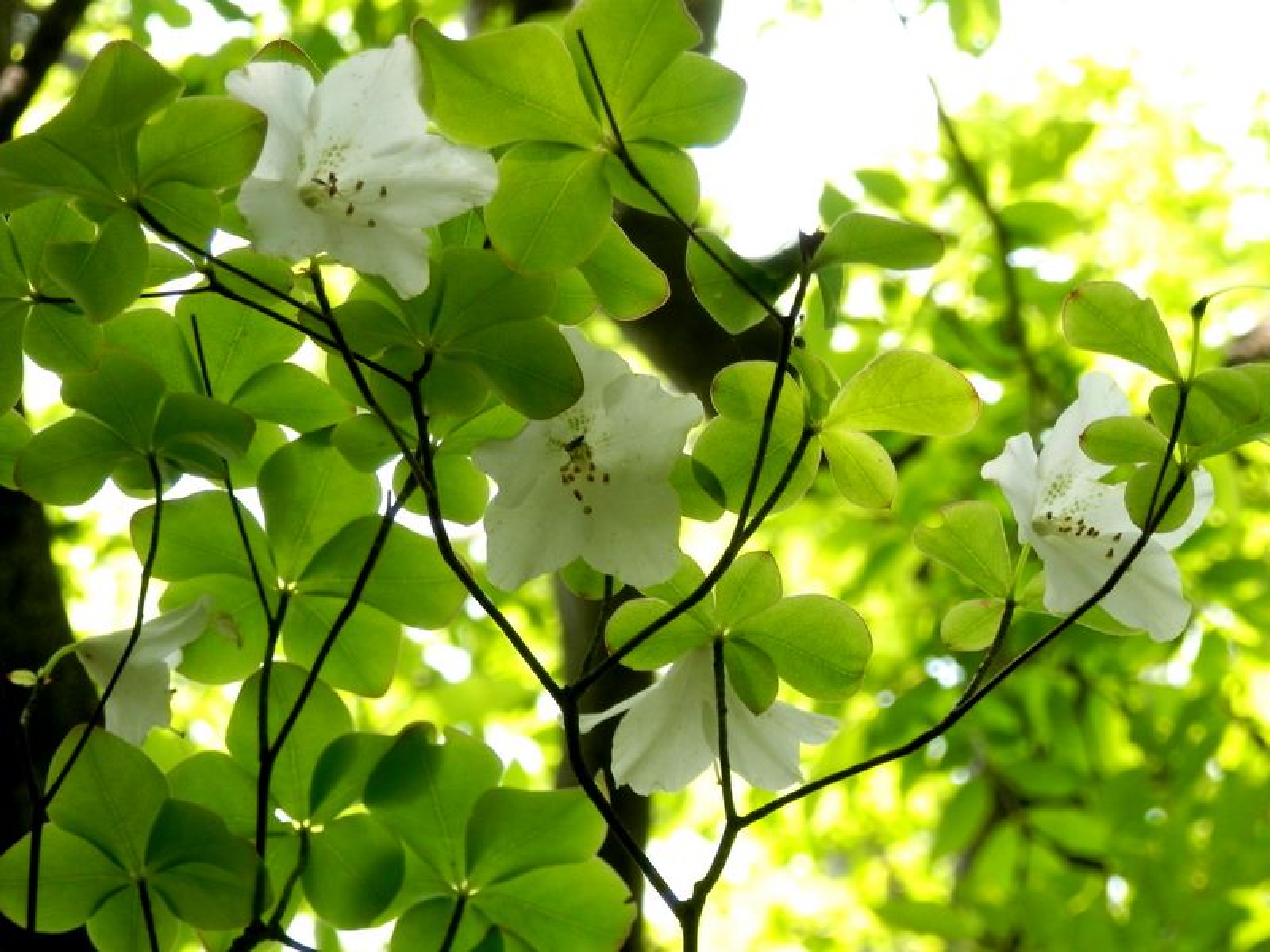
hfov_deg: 12.8
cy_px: 476
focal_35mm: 154
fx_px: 5650
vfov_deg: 9.6
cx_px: 635
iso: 200
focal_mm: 27.5
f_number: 5.5
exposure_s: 1/100
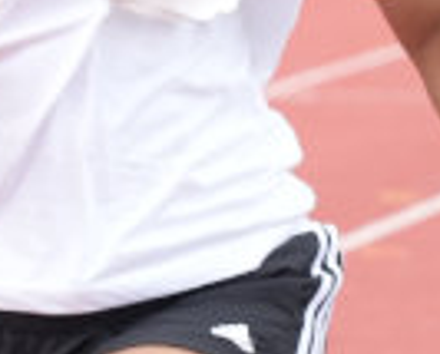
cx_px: -106
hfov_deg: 3.8
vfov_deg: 3.1
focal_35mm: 503
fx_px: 6565
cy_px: 2
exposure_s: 1/800
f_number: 2.8
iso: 250
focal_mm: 70
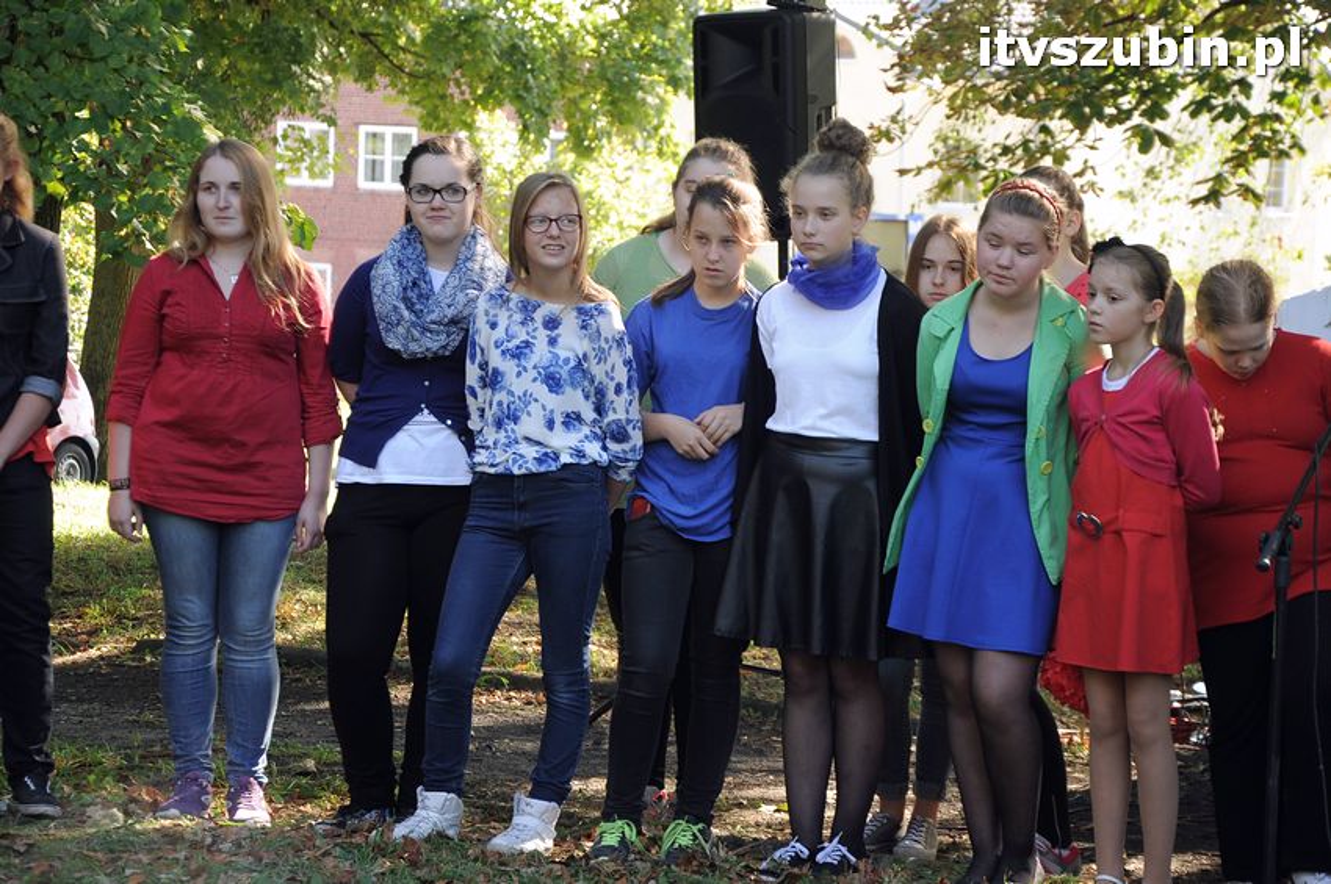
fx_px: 4155
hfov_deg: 18.2
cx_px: 666
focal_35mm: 112
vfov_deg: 12.2
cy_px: 442
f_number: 5.3
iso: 400
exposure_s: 1/100
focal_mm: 75
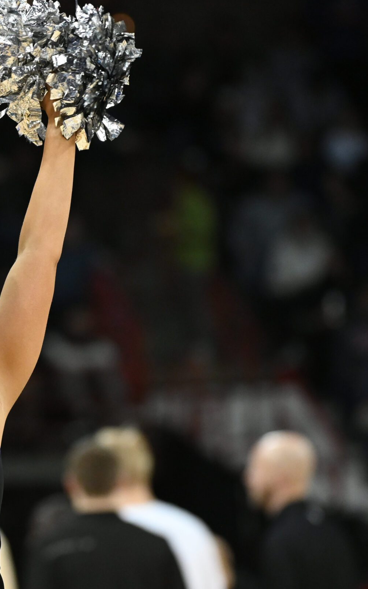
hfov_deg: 3.4
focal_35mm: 389
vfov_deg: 5.4
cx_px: 15
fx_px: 6243
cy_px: 280
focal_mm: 240
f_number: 4
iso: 5000
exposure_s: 1/1250
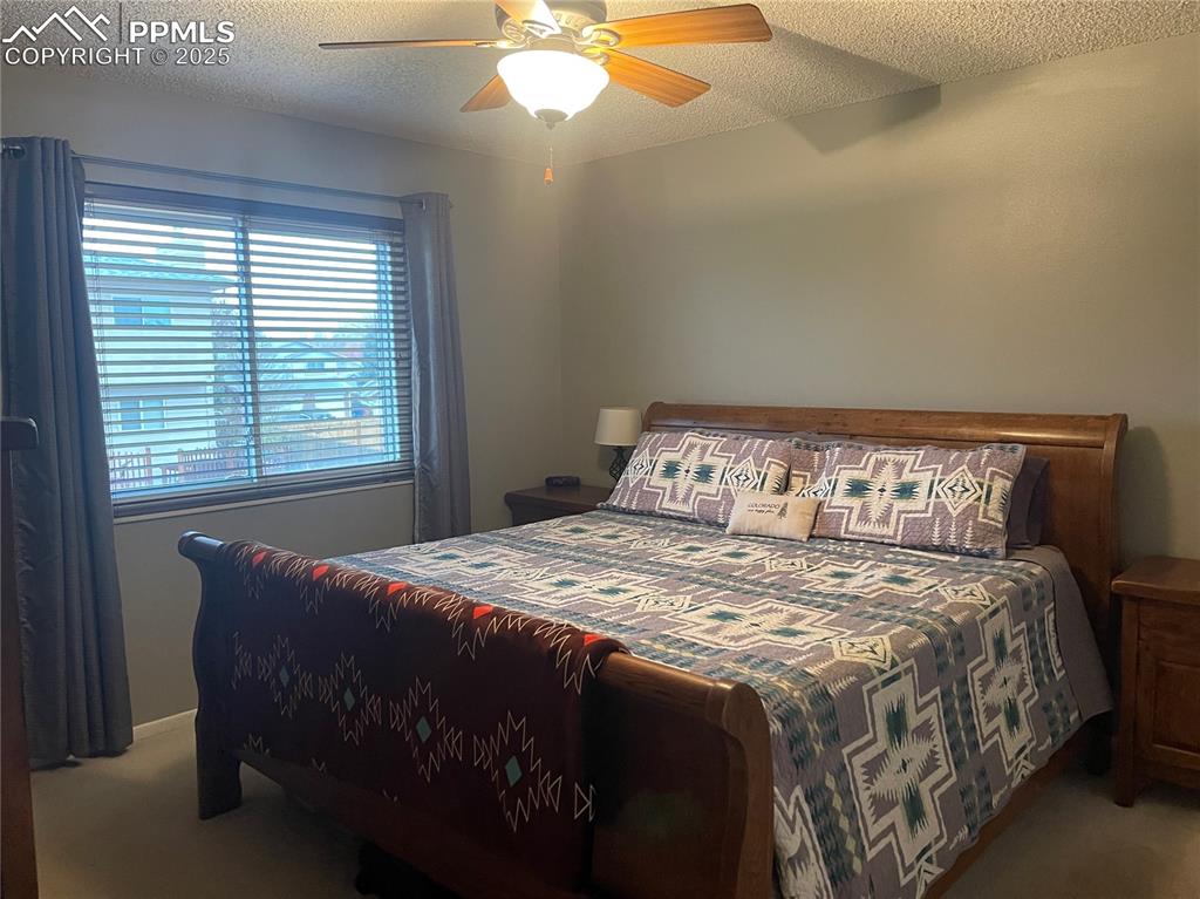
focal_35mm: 25
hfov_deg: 69.4
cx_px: 600
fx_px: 866
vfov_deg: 54.8
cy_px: 450
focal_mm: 5.1
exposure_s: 1/60
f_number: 1.6
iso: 500
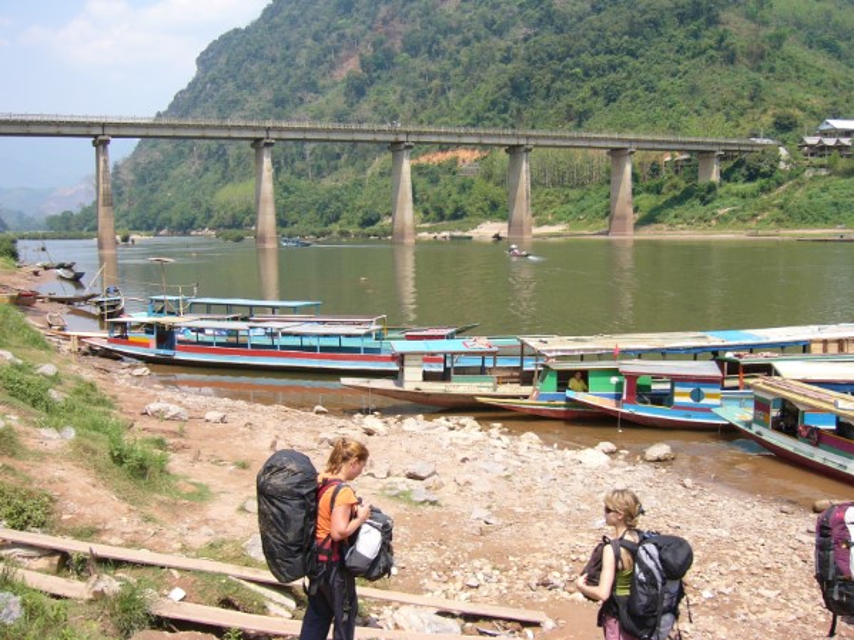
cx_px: 427
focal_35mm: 35
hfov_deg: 52.6
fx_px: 863
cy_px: 320
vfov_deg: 40.7
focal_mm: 5.8
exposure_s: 1/125
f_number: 8
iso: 100
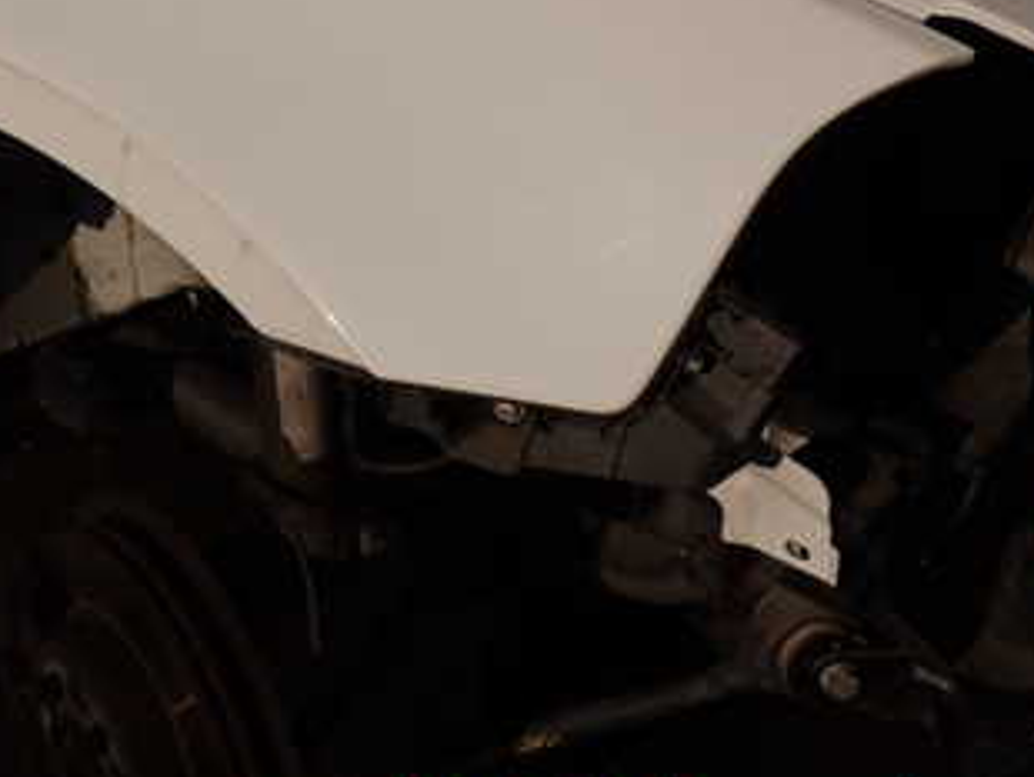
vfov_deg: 24.7
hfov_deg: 32.0
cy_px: 110
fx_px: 1734
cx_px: 160
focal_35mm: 58
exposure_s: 1/320
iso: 100
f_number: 9
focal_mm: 5.4
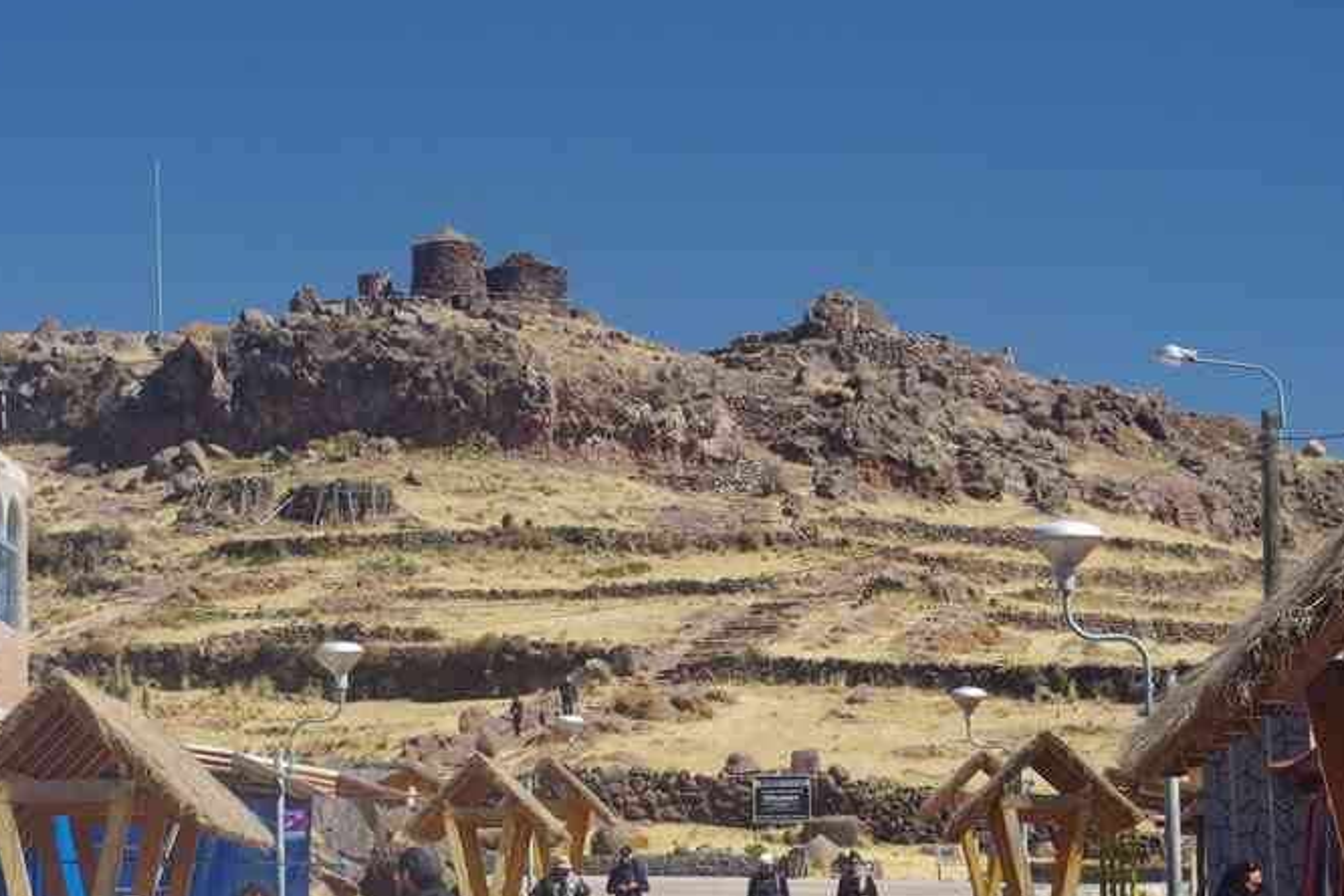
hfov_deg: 16.5
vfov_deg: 11.1
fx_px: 4620
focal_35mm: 124
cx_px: 526
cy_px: 519
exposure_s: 1/100
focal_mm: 55
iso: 200
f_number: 10
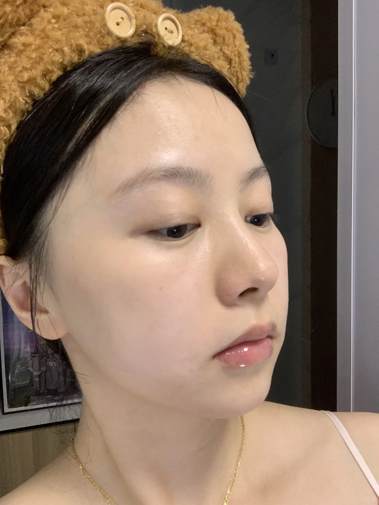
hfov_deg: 44.2
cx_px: 190
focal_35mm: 32
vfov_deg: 56.8
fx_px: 467
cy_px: 252
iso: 160
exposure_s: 1/49
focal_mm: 2.87
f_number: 2.2
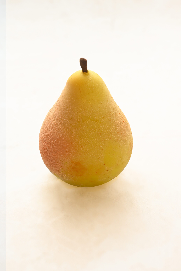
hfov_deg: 18.2
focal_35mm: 75
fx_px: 566
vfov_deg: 27.0
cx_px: 90
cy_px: 136
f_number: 6.3
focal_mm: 50
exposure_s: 1/80
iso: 125
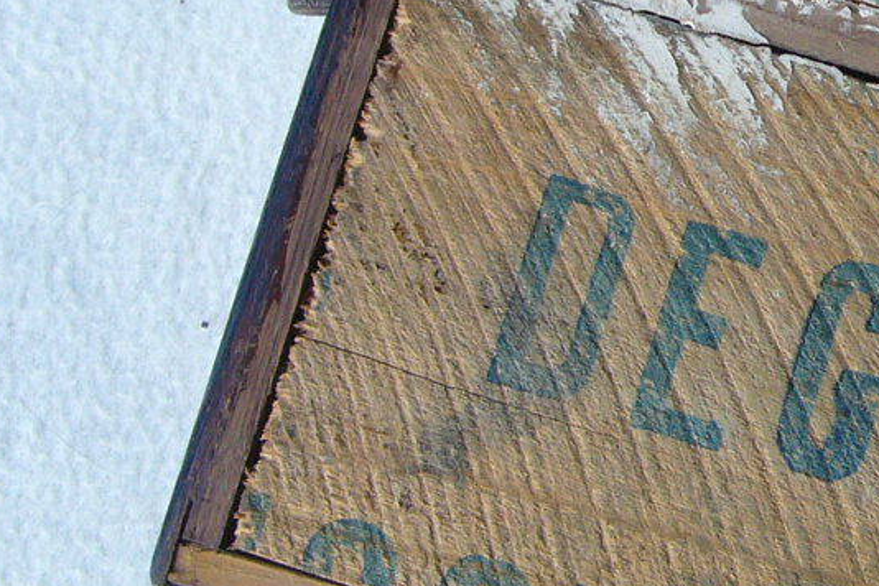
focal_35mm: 109
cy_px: 104
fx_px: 2661
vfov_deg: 12.5
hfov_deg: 18.0
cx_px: 1006
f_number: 2.8
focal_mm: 5.8
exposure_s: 1/20
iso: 100
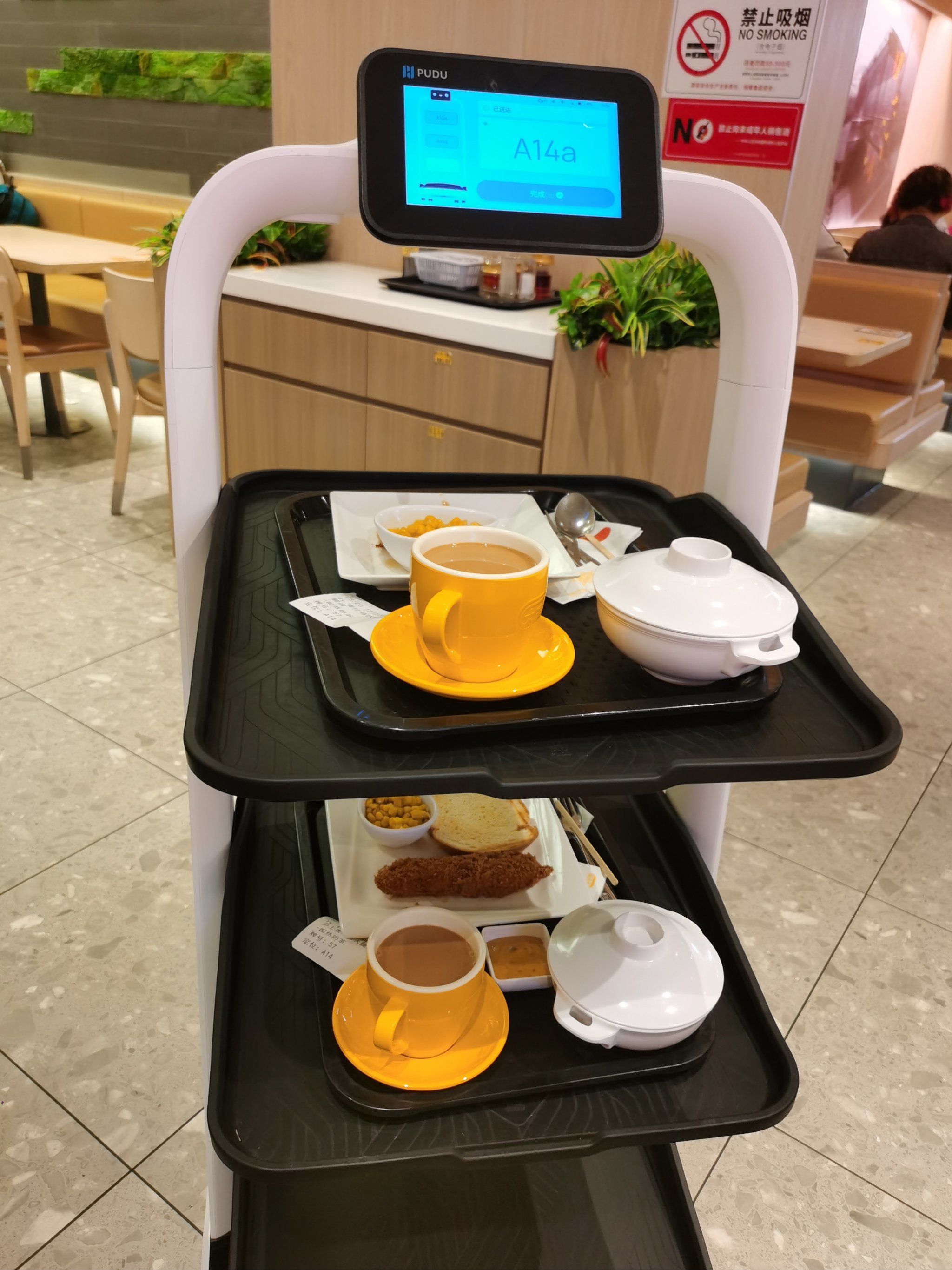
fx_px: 990
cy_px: 635
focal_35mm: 27
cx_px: 476
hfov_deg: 51.4
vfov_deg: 65.3
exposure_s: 1/50
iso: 125
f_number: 1.8
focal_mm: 5.58
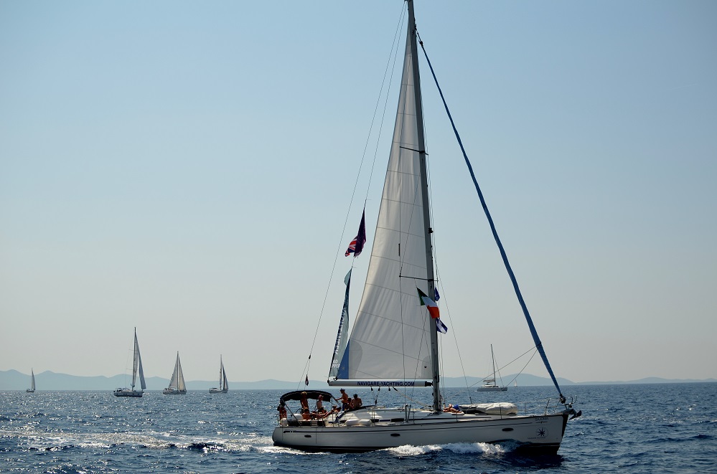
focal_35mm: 52
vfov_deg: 25.6
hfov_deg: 37.9
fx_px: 1043
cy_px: 237
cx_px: 358
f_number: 4
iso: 125
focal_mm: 35
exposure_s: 1/2500
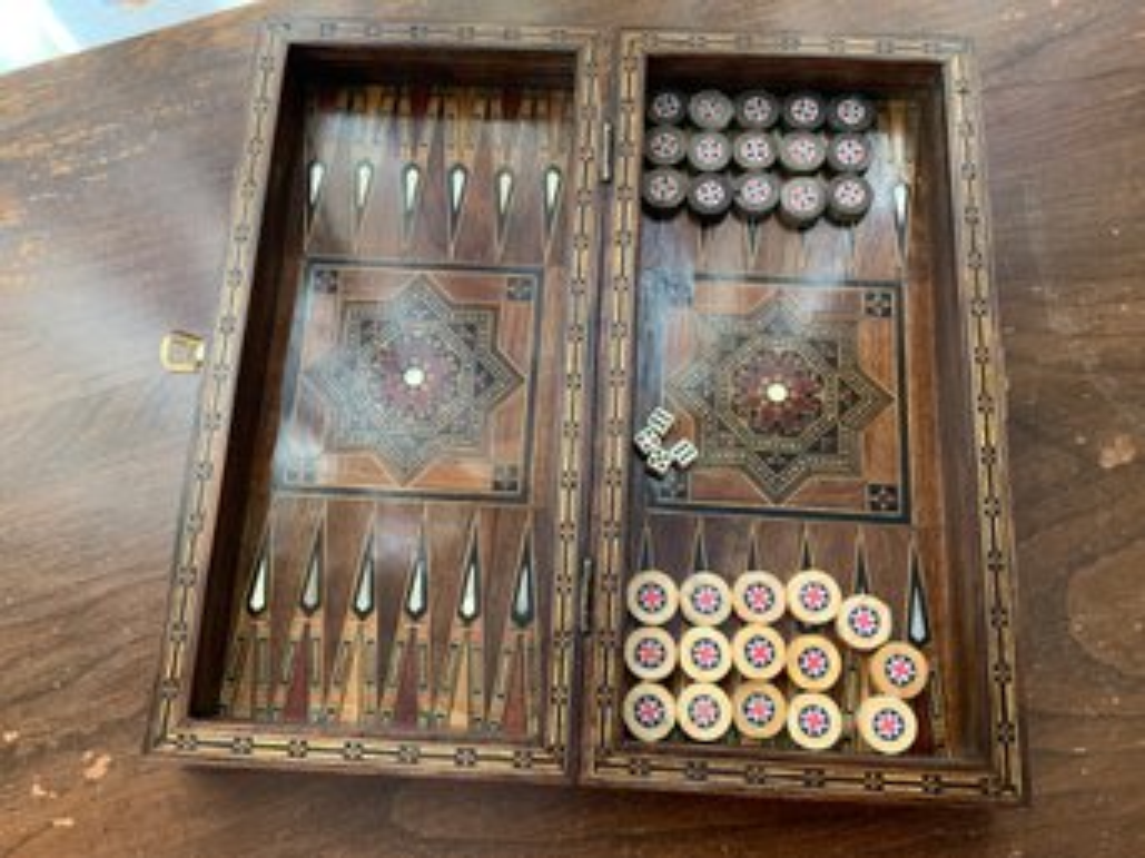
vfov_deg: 48.2
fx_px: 959
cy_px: 429
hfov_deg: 61.7
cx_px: 572
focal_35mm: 29
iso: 160
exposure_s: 1/60
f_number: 1.8
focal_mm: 3
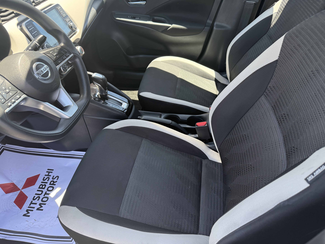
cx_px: 162
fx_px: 225
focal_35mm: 24
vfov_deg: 56.8
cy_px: 122
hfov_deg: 71.6
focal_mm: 6.76
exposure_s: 1/243
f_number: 1.78
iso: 125
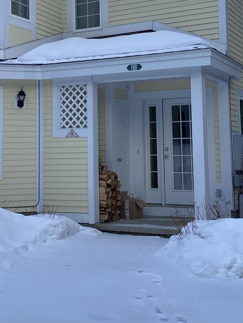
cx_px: 103
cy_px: 94
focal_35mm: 60
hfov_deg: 24.4
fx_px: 561
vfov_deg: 31.8
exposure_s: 1/852
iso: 32
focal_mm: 4.25
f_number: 1.8
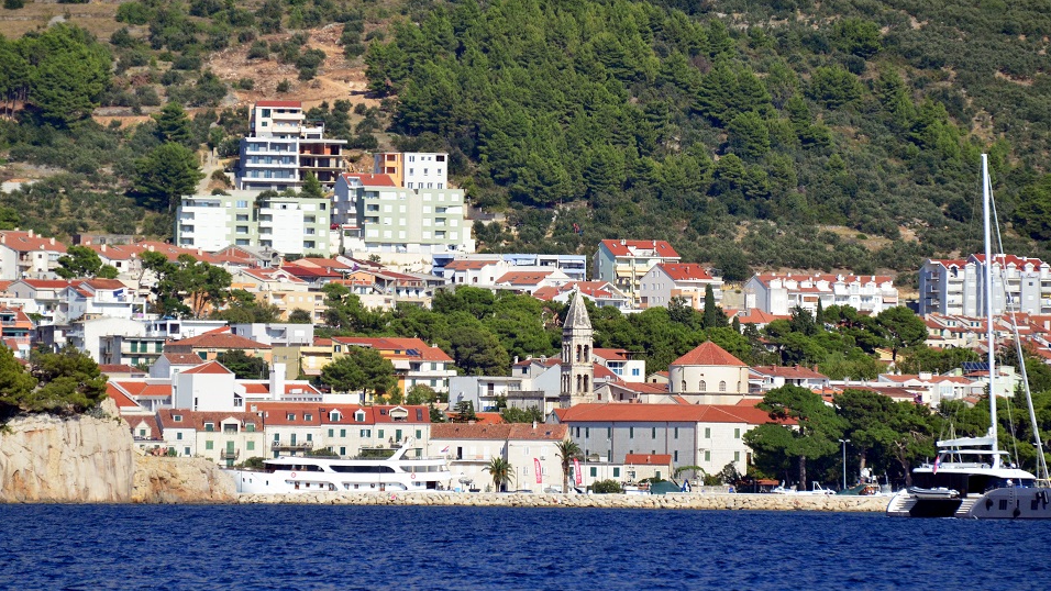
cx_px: 528
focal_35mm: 410
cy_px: 232
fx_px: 11427
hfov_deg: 5.3
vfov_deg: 3.0
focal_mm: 250
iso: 1100
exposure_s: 1/8000
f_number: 5.6
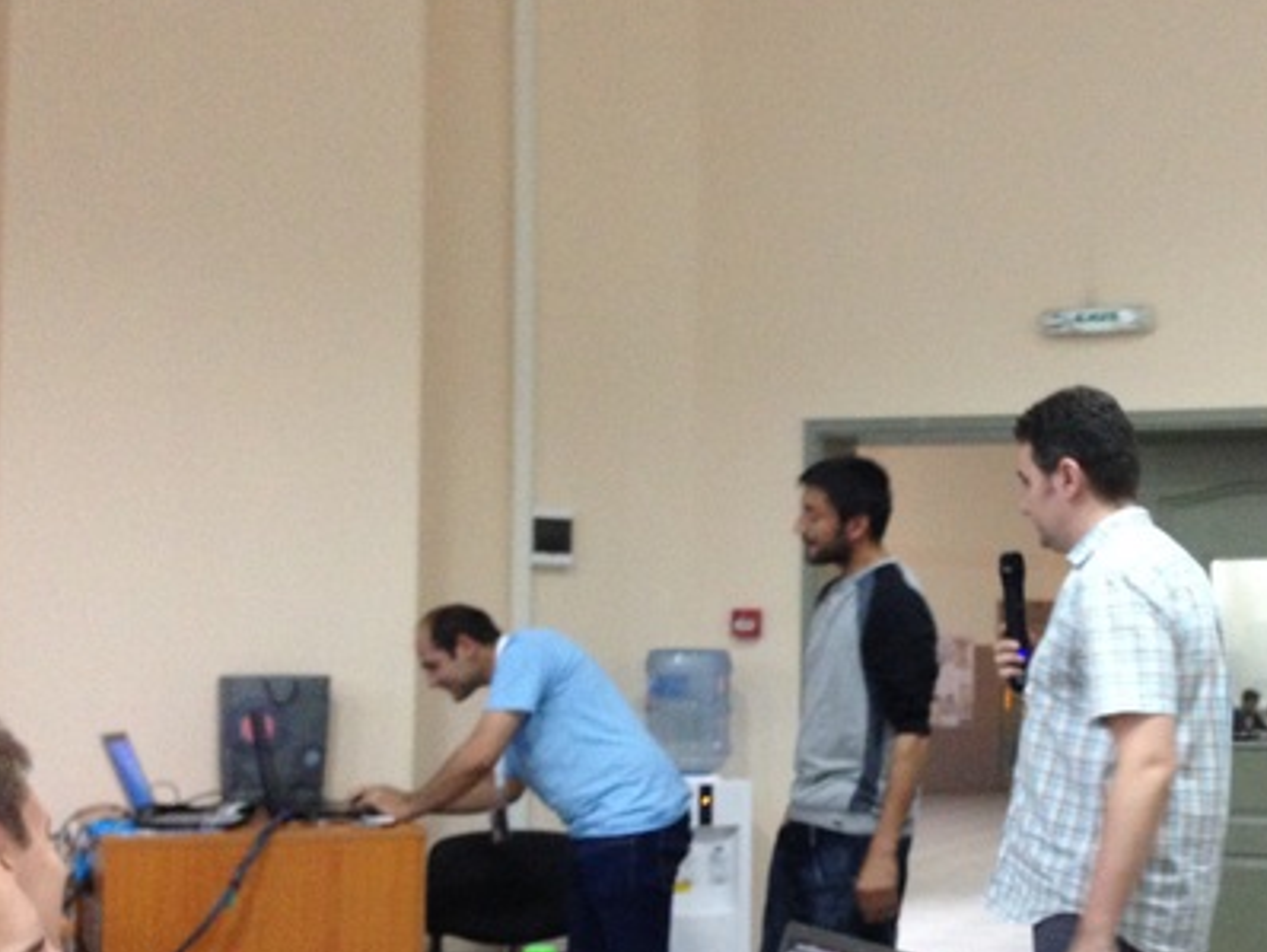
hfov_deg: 35.3
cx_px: 955
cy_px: 618
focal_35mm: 53
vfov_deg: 27.4
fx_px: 1941
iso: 320
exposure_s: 1/20
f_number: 2.4
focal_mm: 4.12
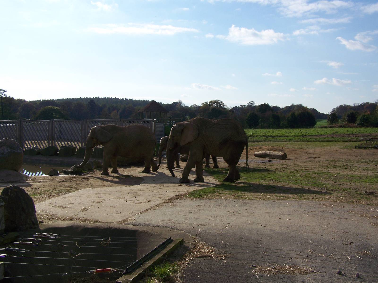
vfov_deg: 37.7
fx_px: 415
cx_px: 189
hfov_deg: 49.0
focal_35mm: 38
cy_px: 142
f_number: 4
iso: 64
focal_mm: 6.3
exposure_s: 1/800
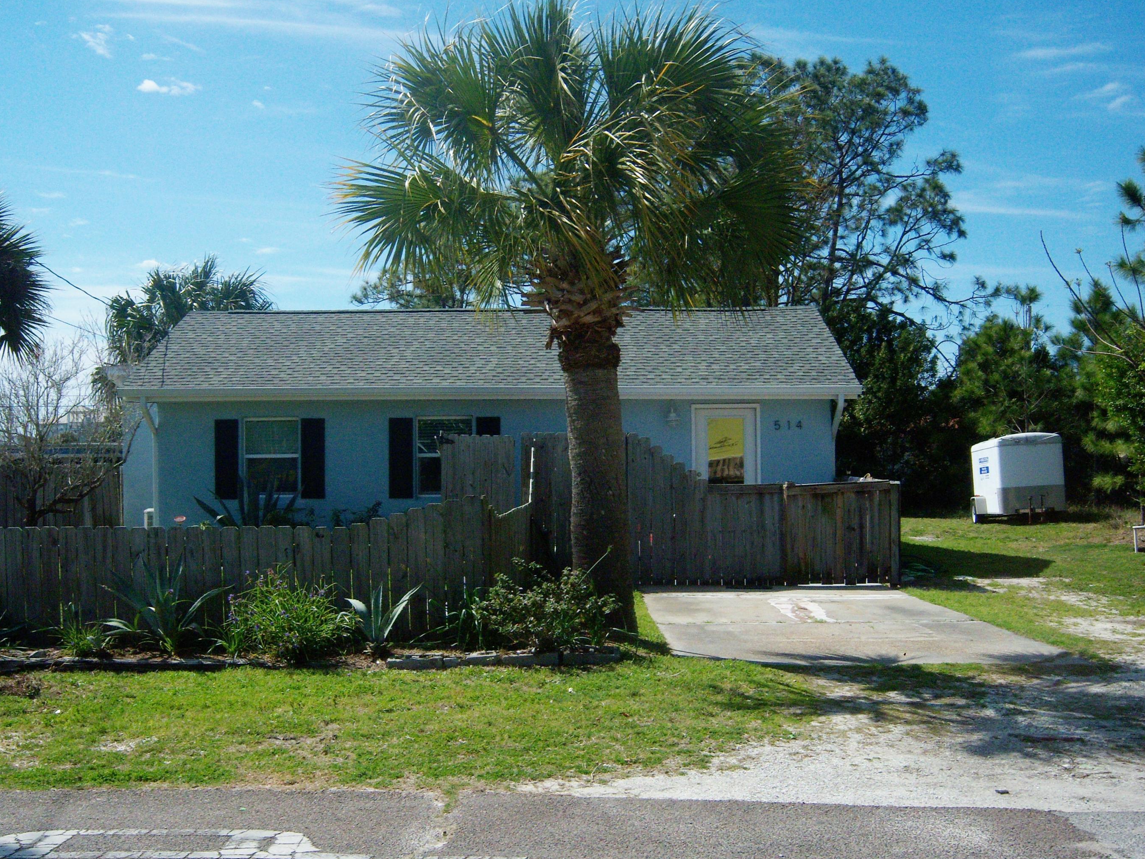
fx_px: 1323
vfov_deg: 36.0
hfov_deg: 46.7
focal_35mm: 40
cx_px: 517
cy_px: 446
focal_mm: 7.5
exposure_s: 1/1000
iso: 80
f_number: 2.8
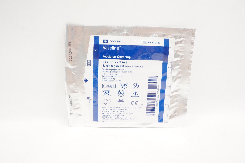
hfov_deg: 67.4
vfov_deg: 47.8
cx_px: 122
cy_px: 82
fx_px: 184
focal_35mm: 27
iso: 800
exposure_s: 1/30
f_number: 9
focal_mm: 18
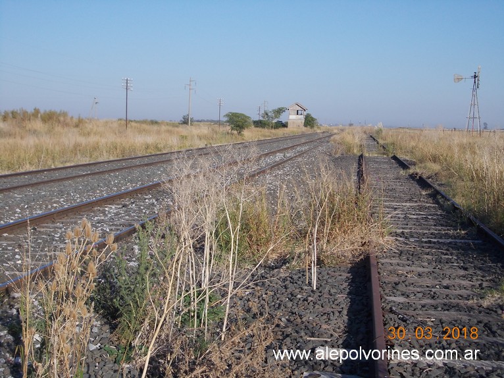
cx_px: 252
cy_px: 189
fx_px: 873
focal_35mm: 60
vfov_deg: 24.4
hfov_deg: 32.2
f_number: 8
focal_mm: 8.5
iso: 80
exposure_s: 1/200
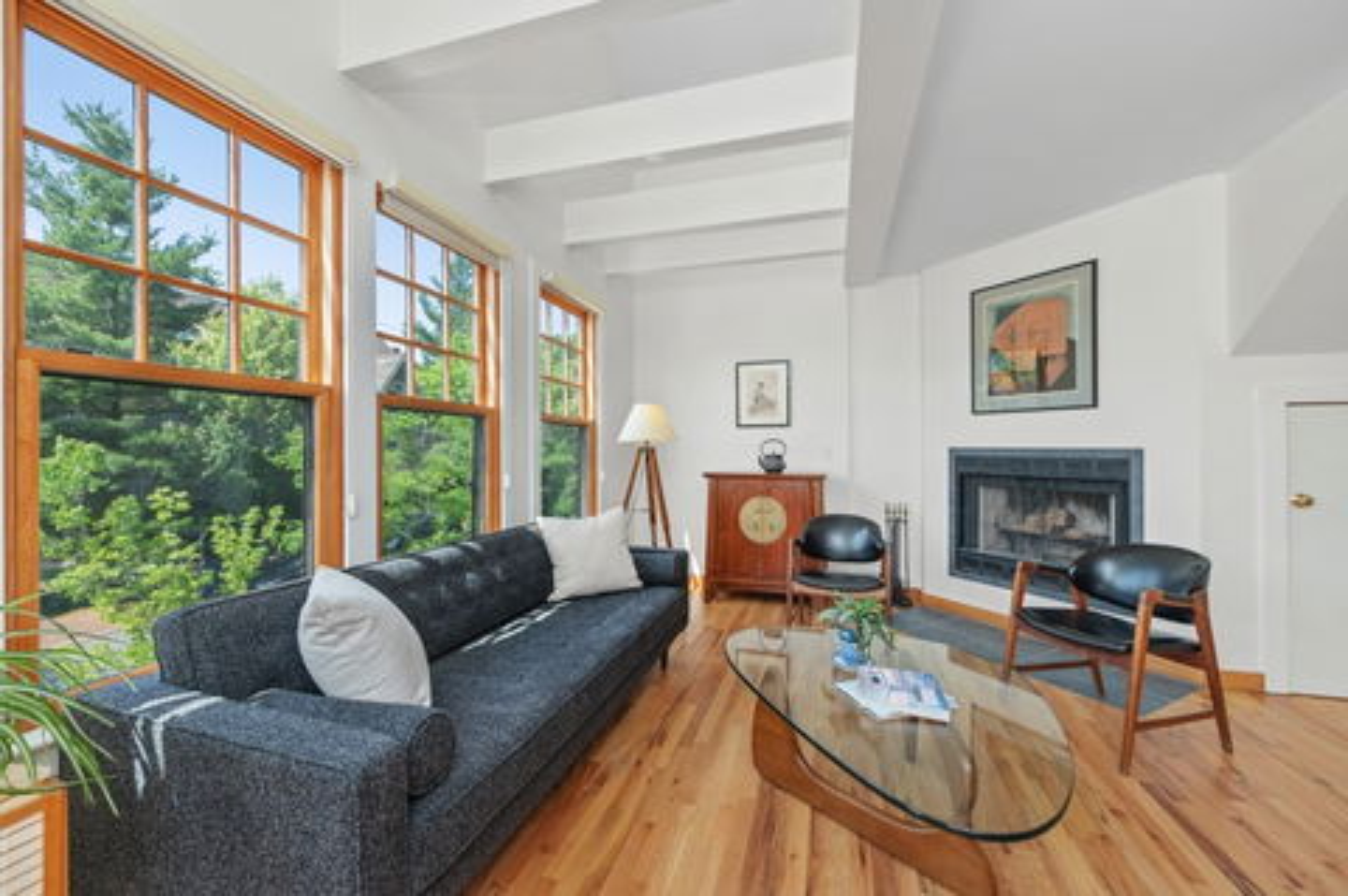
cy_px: 448
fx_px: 524
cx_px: 674
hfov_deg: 104.3
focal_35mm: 14
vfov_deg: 81.1
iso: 200
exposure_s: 1/200
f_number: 5.6
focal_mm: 14
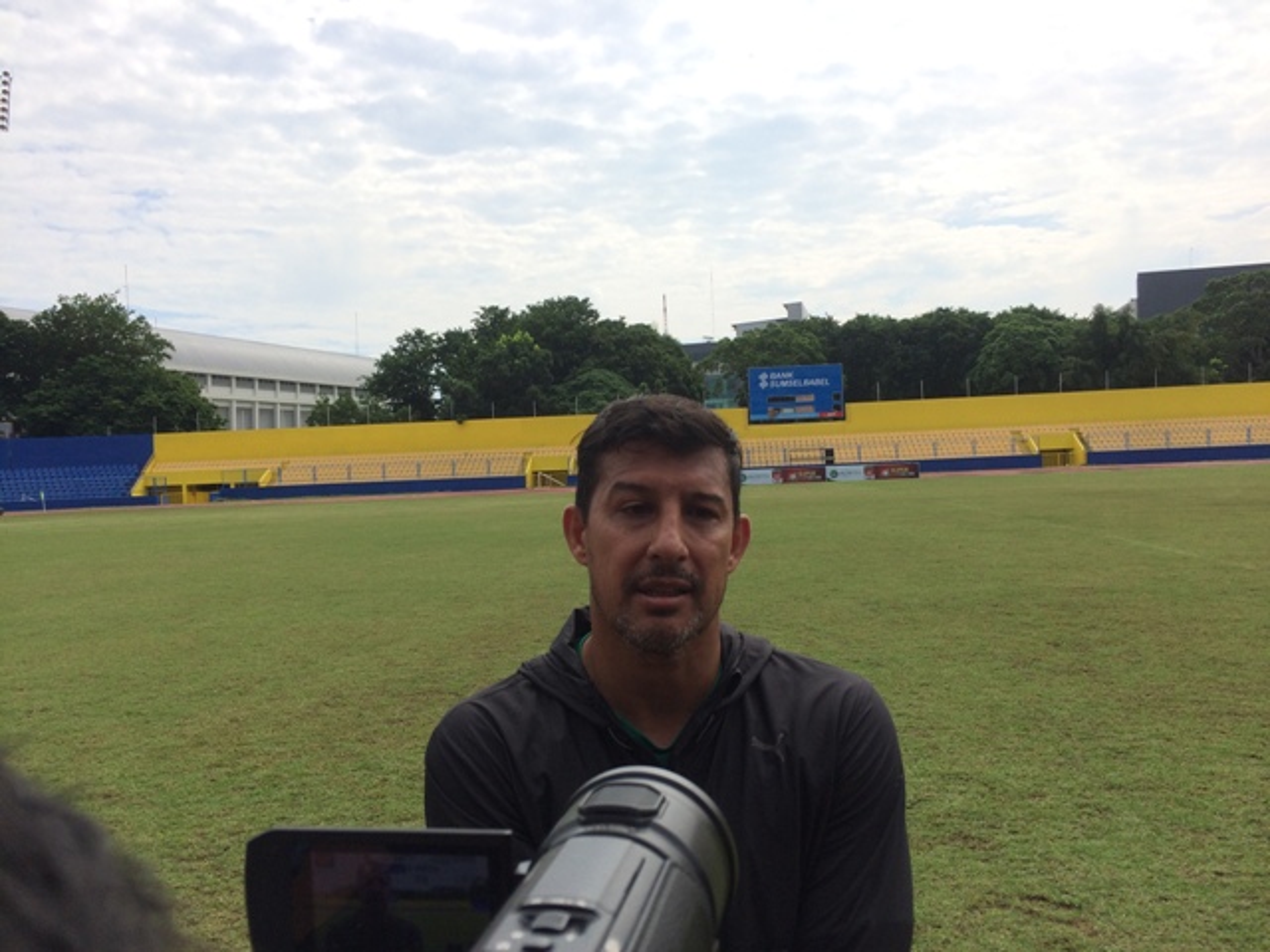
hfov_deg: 61.7
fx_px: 1064
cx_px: 635
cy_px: 476
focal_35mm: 29
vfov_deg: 48.2
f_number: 2.2
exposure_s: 1/2283
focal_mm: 4.15
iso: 32
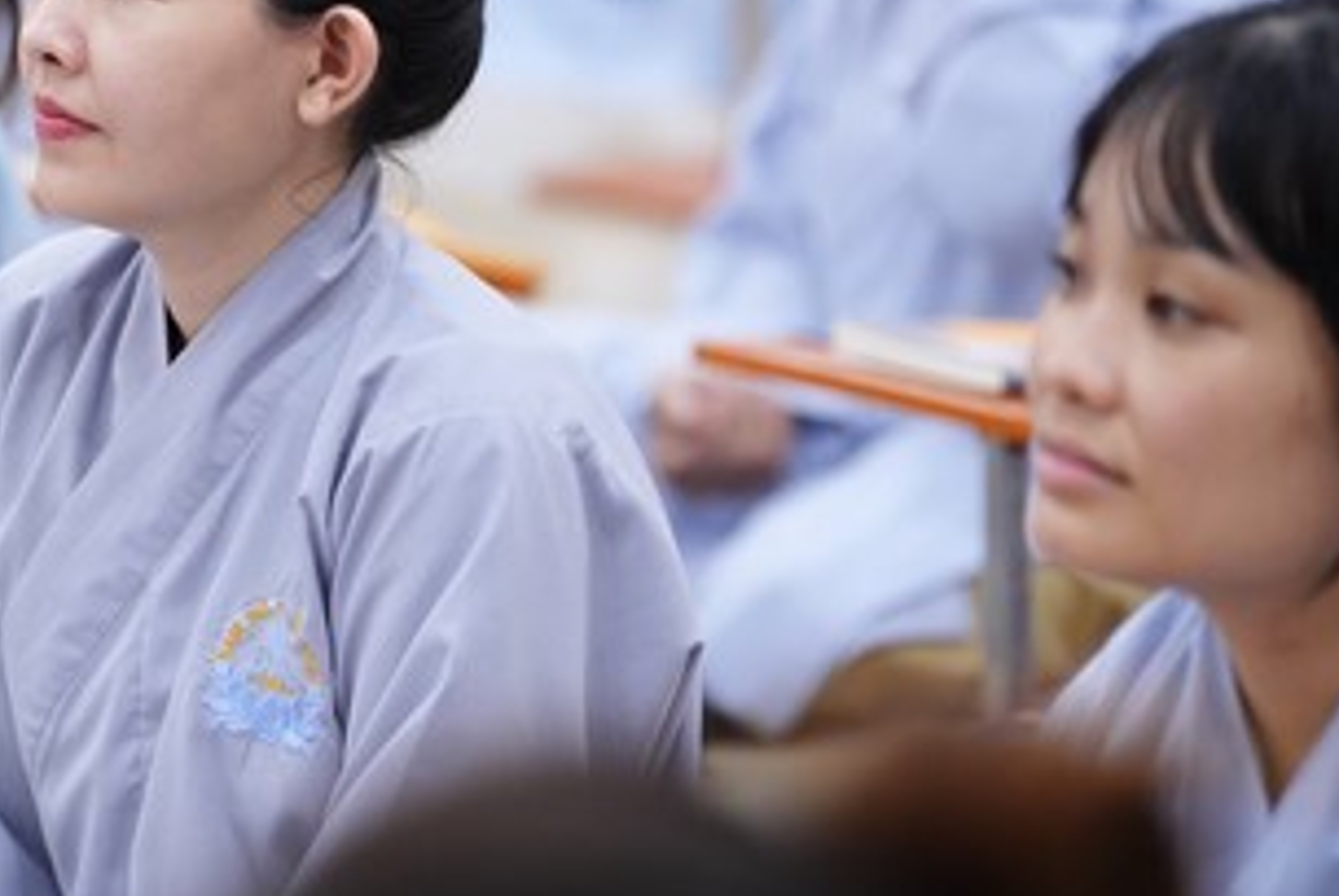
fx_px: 11876
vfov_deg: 4.3
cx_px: 217
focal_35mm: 319
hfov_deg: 6.4
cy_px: 358
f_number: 2.8
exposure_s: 1/100
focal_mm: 150
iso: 2500
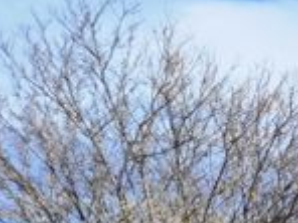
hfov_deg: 13.5
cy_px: 288
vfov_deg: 12.1
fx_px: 1024
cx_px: 643
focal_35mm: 119
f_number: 1.89
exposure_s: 1/1551
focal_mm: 5.43
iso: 50
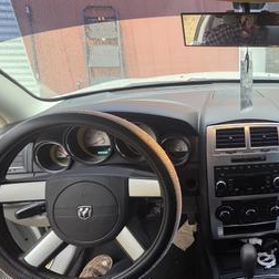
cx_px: 240
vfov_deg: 67.3
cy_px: 140
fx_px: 210
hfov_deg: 59.3
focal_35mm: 23
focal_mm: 2.2
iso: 400
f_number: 2.2
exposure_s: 1/60
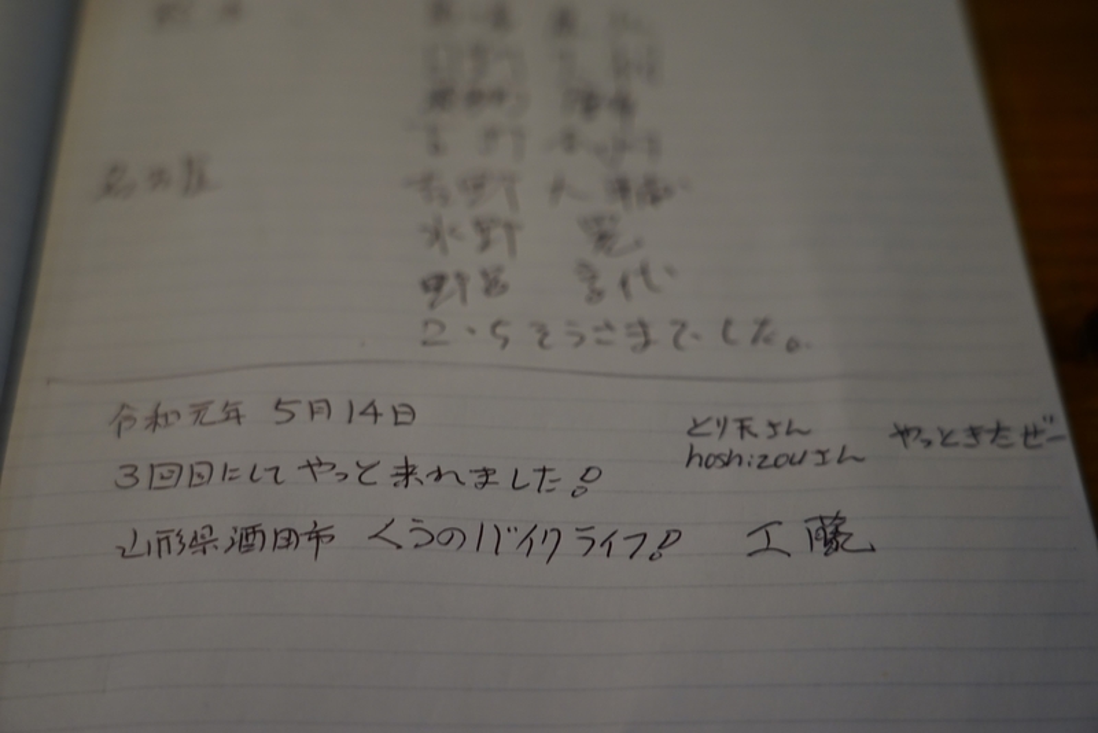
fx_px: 1922
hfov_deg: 31.9
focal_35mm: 63
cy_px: 366
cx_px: 549
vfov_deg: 21.6
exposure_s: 1/90
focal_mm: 63
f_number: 4
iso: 500
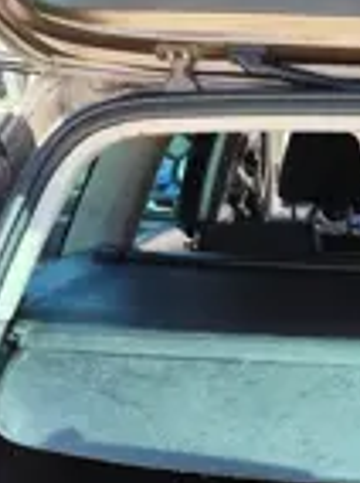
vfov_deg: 26.3
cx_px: 394
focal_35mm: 65
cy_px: 592
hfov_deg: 21.4
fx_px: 904
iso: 50
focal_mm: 6.14
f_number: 1.65
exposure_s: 1/264
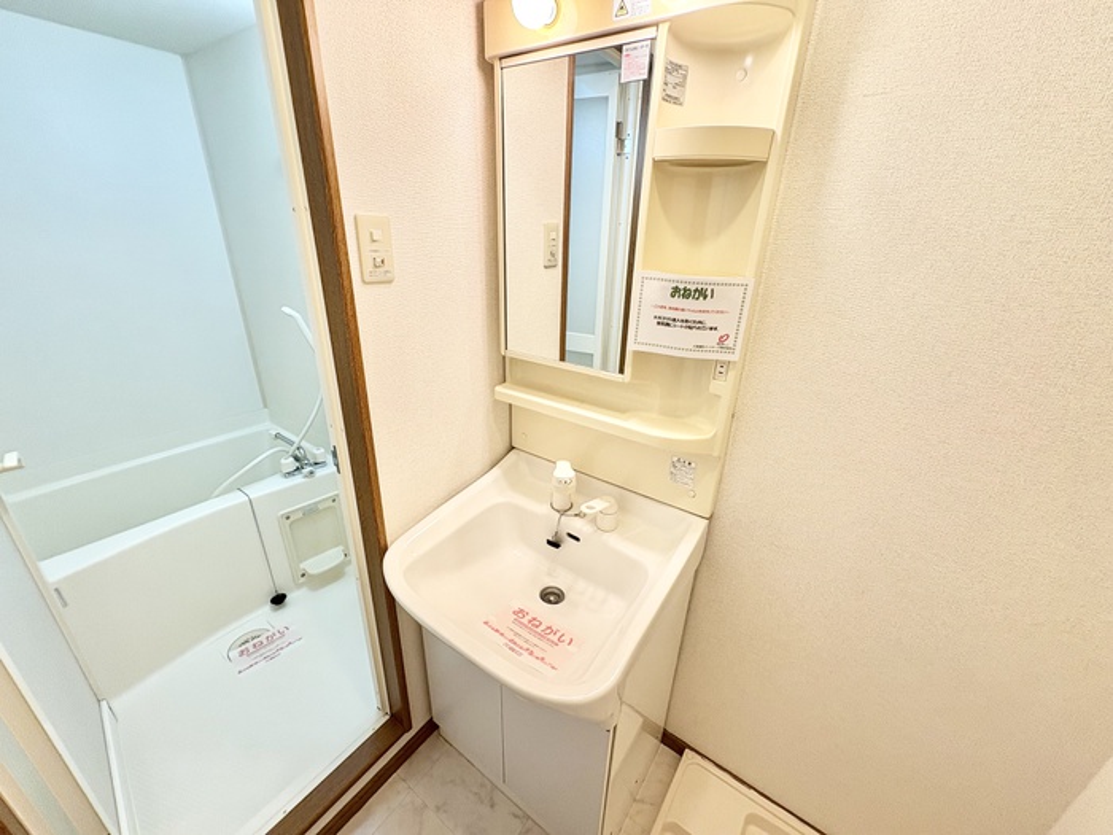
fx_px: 450
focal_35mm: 14
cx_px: 556
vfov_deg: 85.7
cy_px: 418
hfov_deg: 102.1
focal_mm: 2.22
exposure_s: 1/120
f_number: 2.2
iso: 125
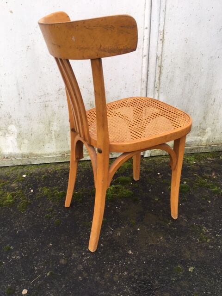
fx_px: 248
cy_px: 148
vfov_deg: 61.7
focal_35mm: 29
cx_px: 111
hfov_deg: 48.2
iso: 25
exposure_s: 1/50
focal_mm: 4.15
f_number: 2.2
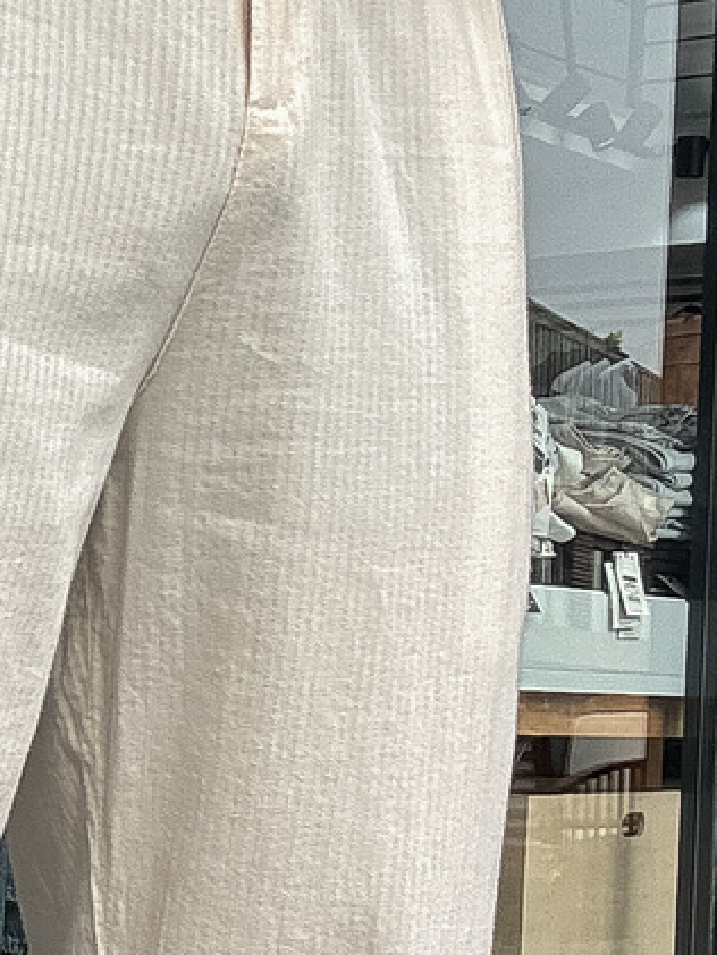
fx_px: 3147
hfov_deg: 12.5
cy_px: 953
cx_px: -256
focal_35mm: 114
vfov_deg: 16.9
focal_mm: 2.69
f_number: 1.9
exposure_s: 1/350
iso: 25
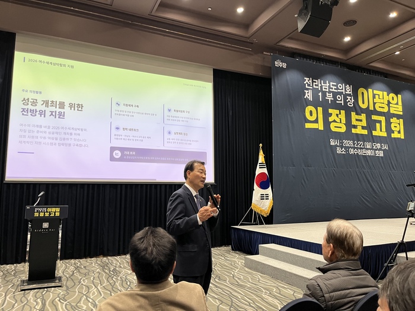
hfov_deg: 67.3
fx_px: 312
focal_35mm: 26
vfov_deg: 53.1
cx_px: 208
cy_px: 156
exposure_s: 1/60
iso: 100
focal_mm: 5.1
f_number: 1.6
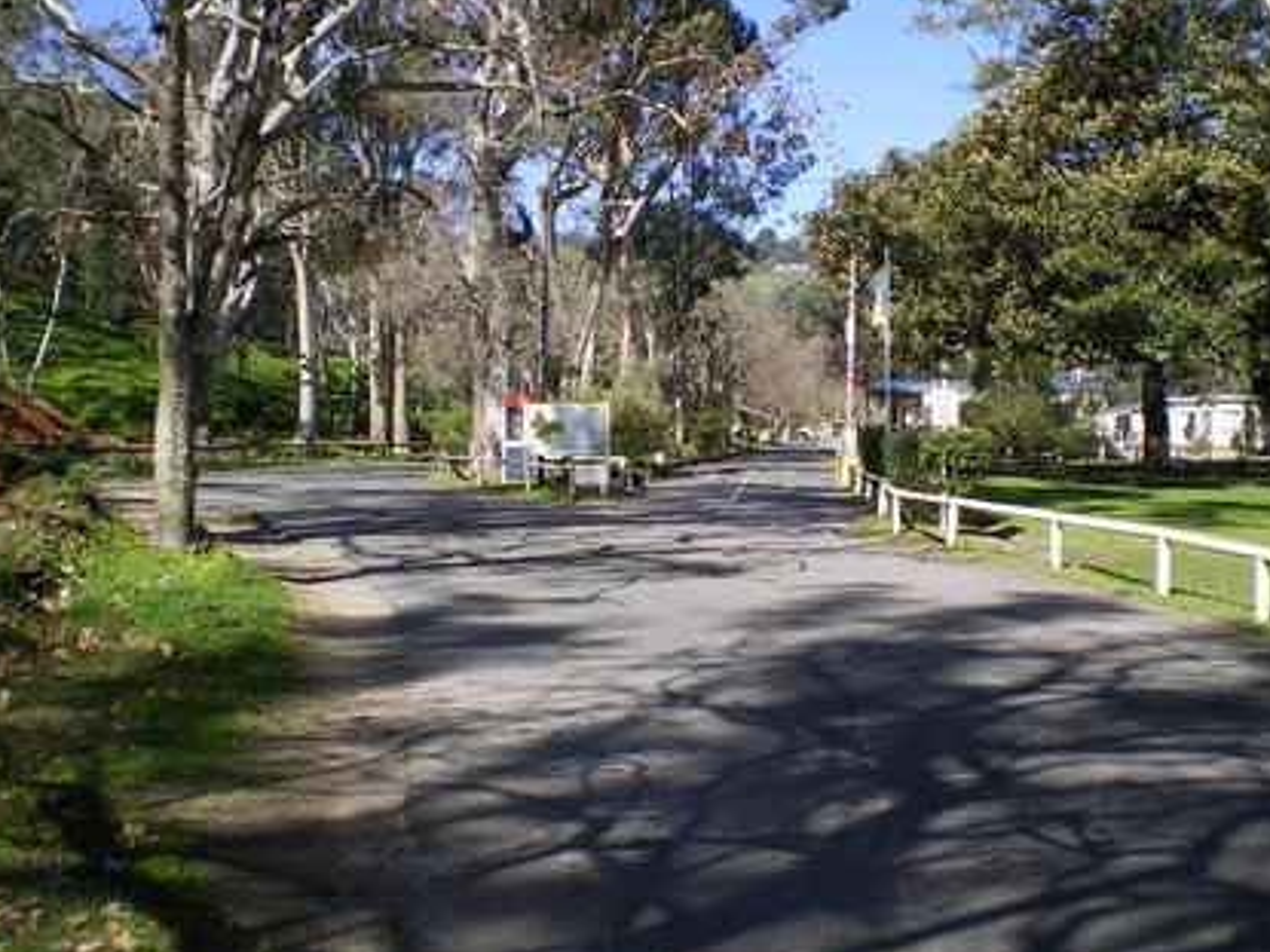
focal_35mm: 44
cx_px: 698
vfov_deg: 32.8
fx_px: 1614
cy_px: 419
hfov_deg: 42.9
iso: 64
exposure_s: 1/200
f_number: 4.6
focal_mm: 6.3
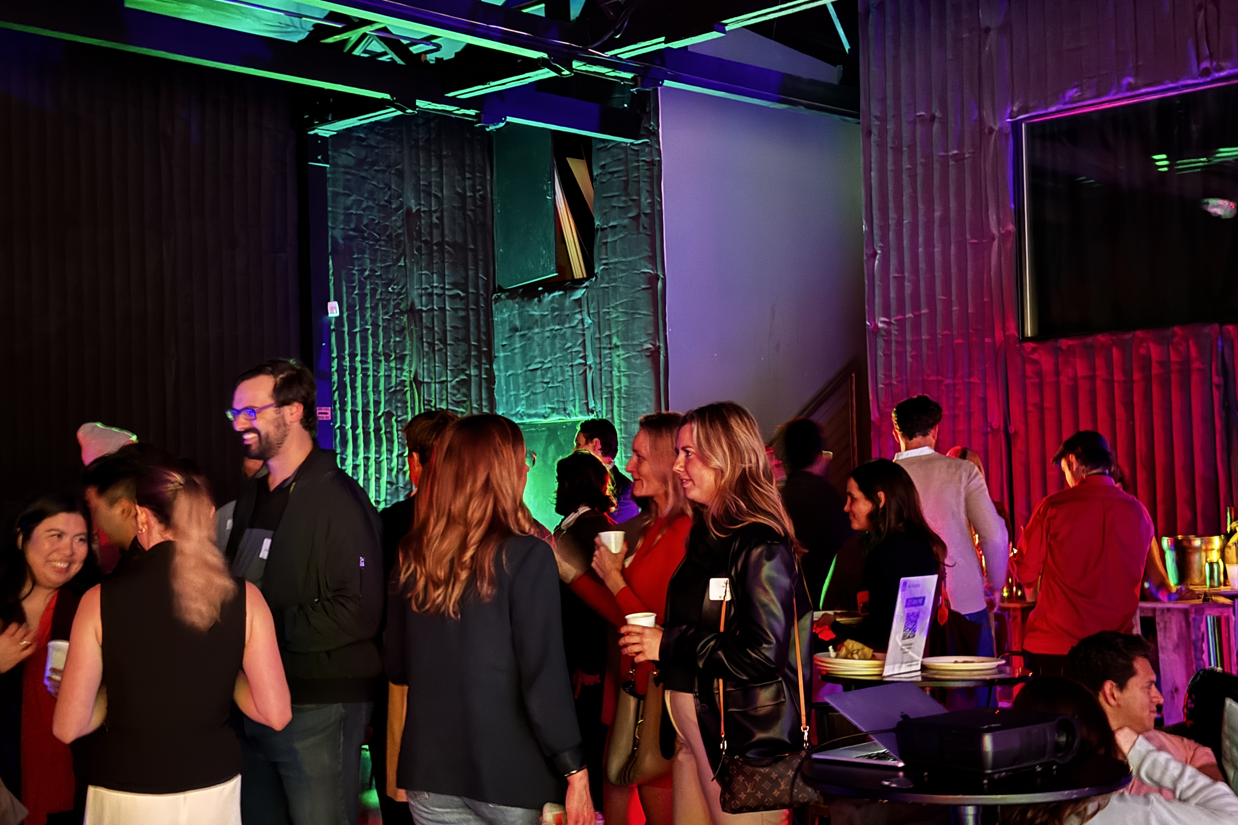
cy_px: 434
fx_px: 1719
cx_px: 620
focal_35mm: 50
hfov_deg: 39.6
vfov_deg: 27.0
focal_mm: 6.76
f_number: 1.78
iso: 800
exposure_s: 1/5
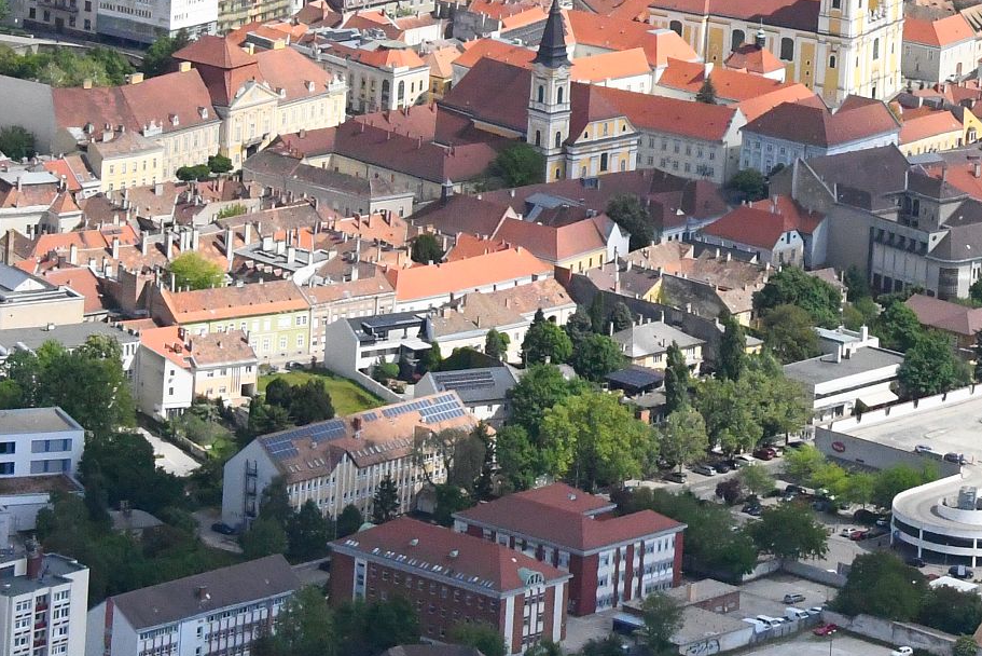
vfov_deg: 4.3
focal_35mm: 321
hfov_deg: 6.4
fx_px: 8758
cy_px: -48
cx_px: 949
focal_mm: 78
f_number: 14
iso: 5000
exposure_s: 1/3200
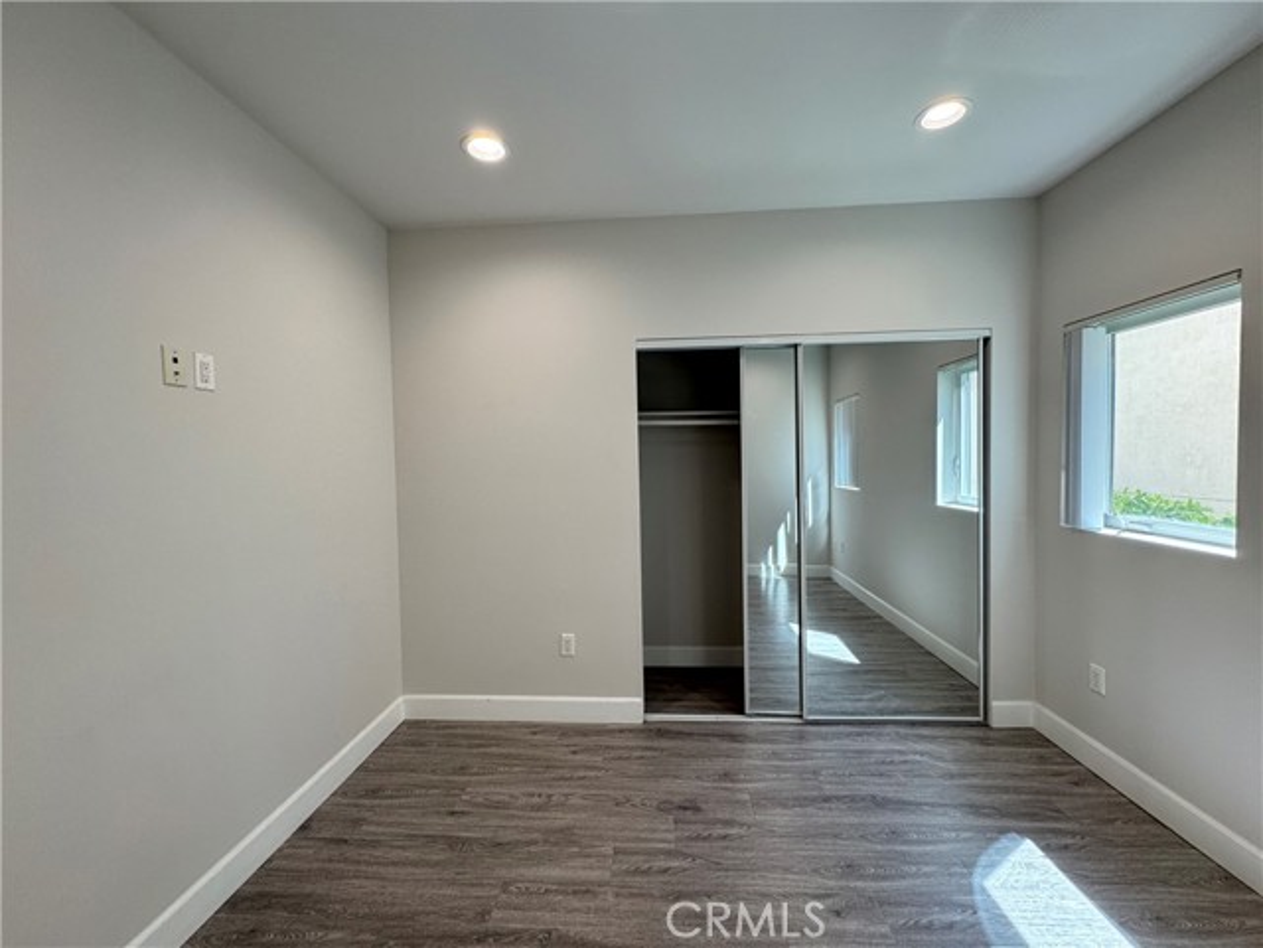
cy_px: 474
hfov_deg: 102.1
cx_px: 632
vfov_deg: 85.7
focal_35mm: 14
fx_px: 511
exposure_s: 1/120
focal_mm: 2.22
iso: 160
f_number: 2.2
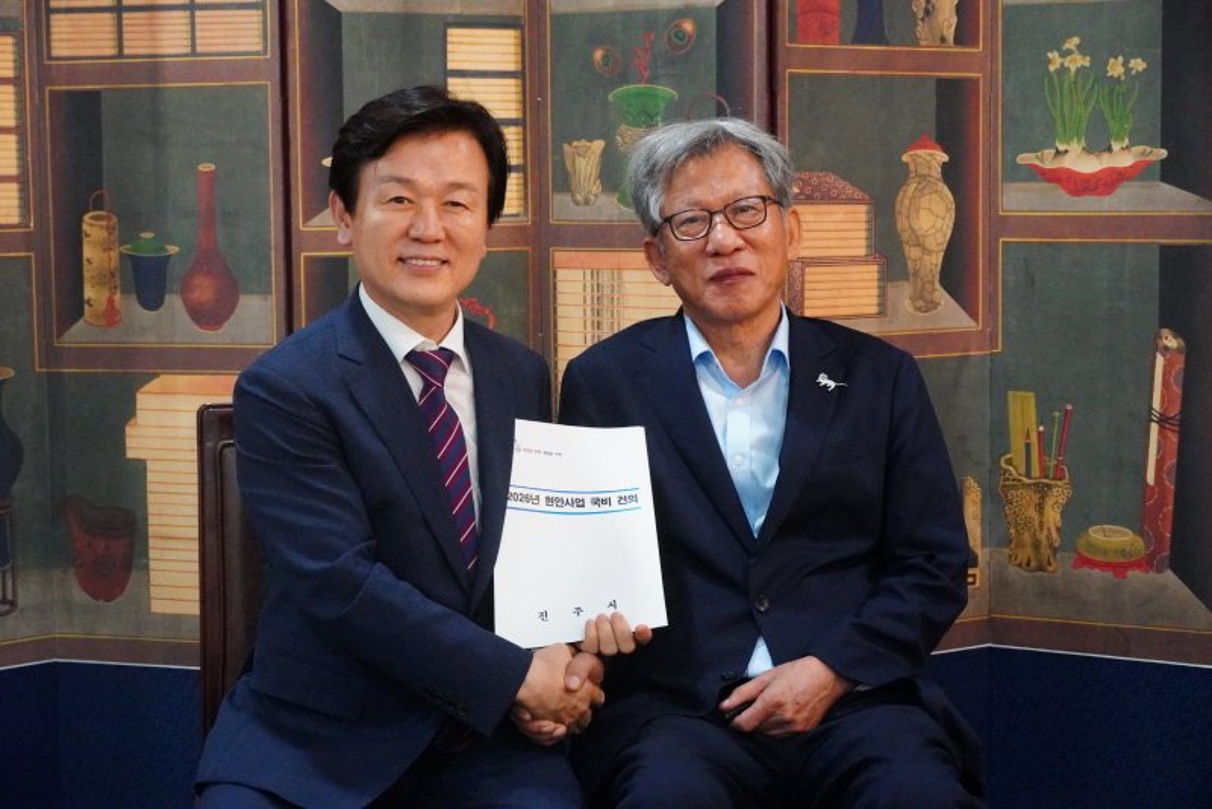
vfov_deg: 18.2
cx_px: 606
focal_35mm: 75
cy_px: 404
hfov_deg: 27.0
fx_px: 2526
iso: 12800
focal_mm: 50
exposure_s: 1/250
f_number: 5.6
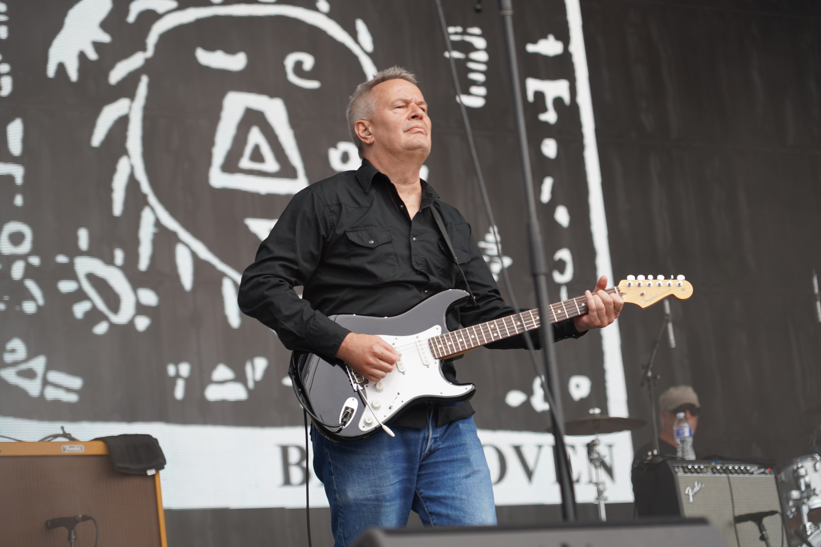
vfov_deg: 13.0
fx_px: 2394
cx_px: 410
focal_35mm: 105
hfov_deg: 19.5
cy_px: 274
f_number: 4
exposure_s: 1/160
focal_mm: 105
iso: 125
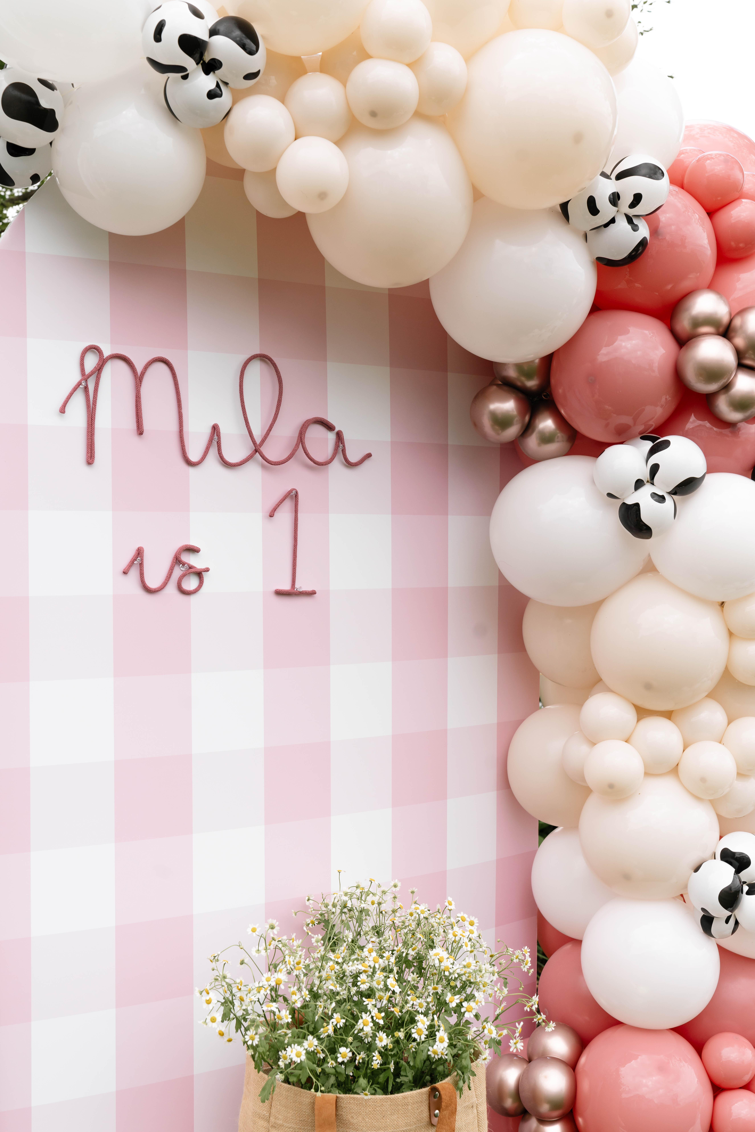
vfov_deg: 43.6
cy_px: 566
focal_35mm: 45
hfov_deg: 29.9
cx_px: 378
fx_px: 1415
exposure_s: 1/400
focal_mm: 45
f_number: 6.3
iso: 200
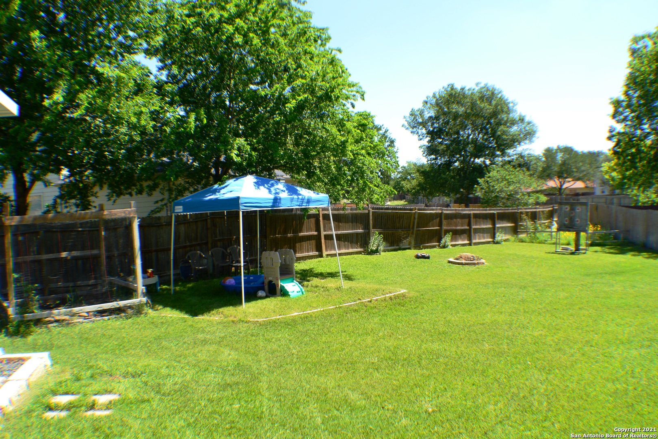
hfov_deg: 57.2
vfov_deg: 40.0
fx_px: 603
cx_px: 329
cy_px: 220
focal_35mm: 33
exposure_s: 1/250
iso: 400
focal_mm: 22
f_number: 10
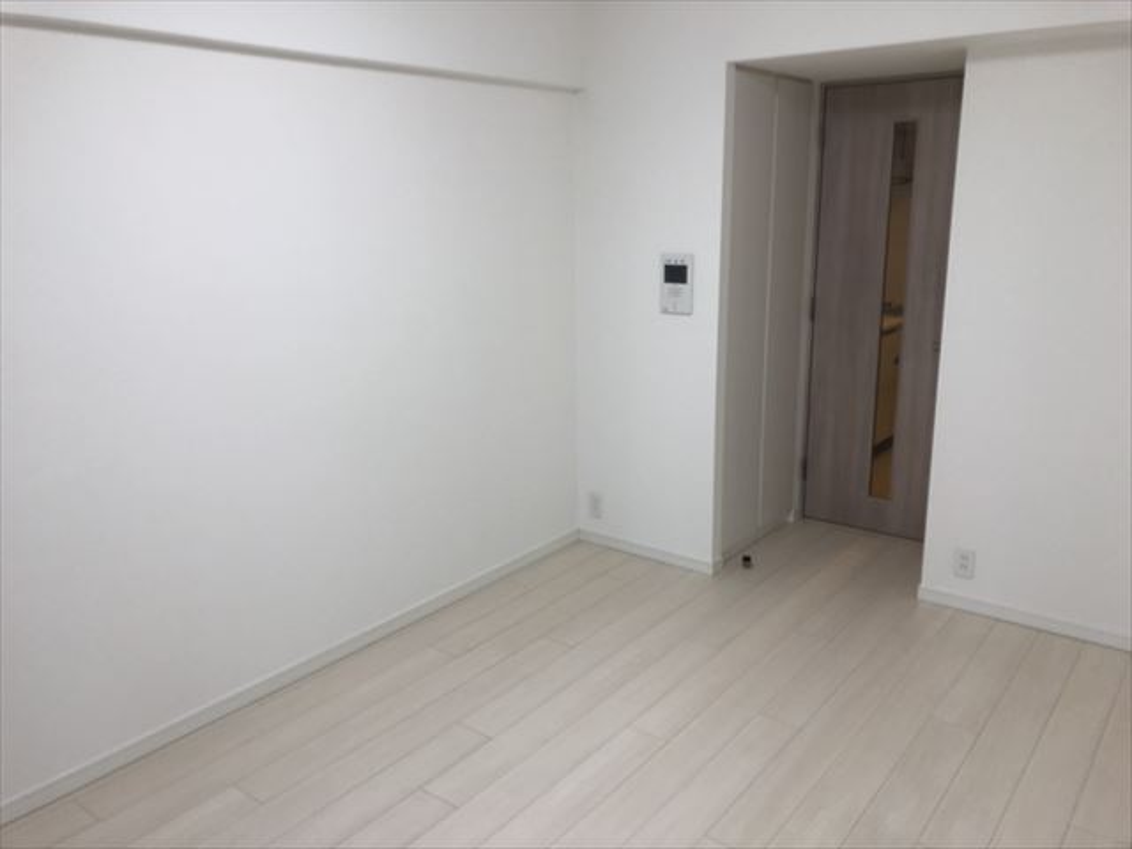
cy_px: 424
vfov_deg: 49.7
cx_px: 566
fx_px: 916
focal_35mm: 28
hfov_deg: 63.4
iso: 25
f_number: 1.8
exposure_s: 1/50
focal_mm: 3.99
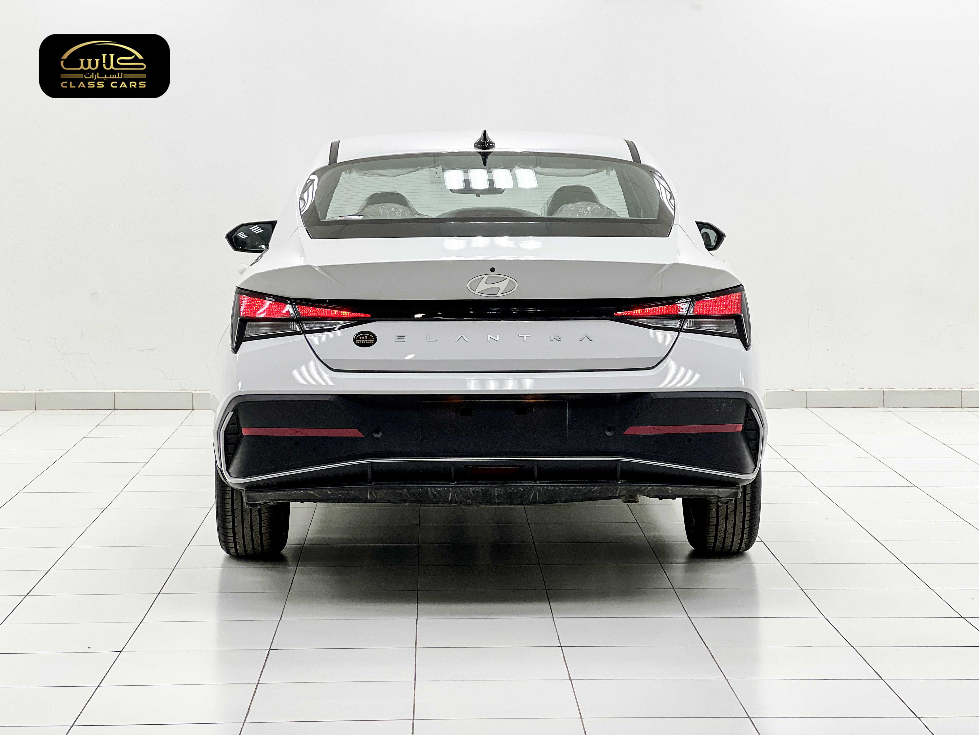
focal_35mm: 77
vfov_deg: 19.1
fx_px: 2178
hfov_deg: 25.3
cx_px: 490
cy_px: 368
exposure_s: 1/120
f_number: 2.8
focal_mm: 9
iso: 32
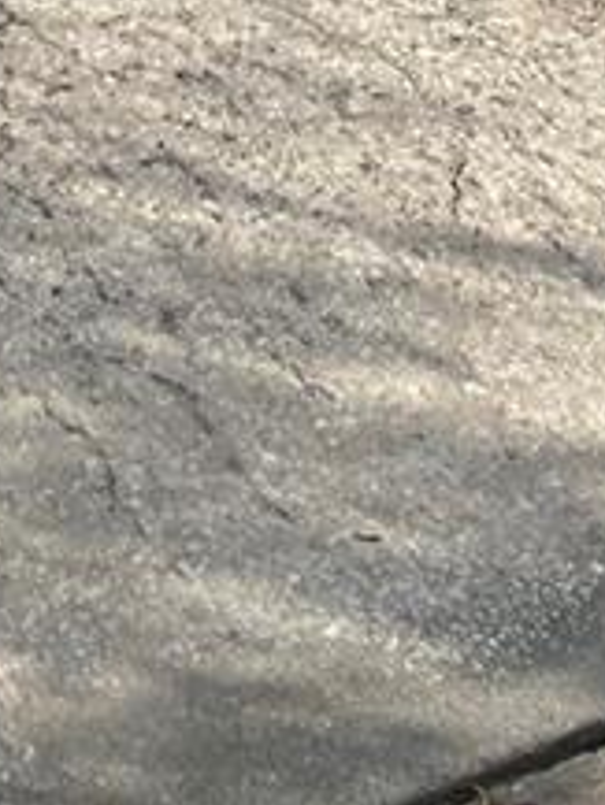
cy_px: -1410
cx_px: -167
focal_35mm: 144
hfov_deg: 10.1
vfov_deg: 10.6
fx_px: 3352
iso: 50
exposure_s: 1/5076
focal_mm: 5.1
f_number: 1.6
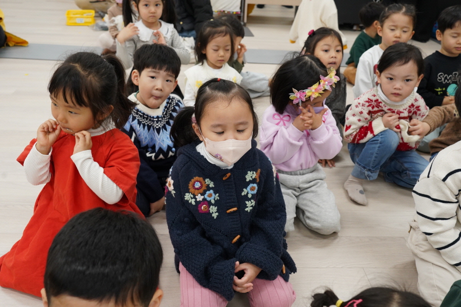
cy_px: 154
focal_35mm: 35
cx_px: 230
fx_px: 448
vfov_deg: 37.9
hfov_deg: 54.4
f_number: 6.3
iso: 2500
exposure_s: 1/80
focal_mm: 35
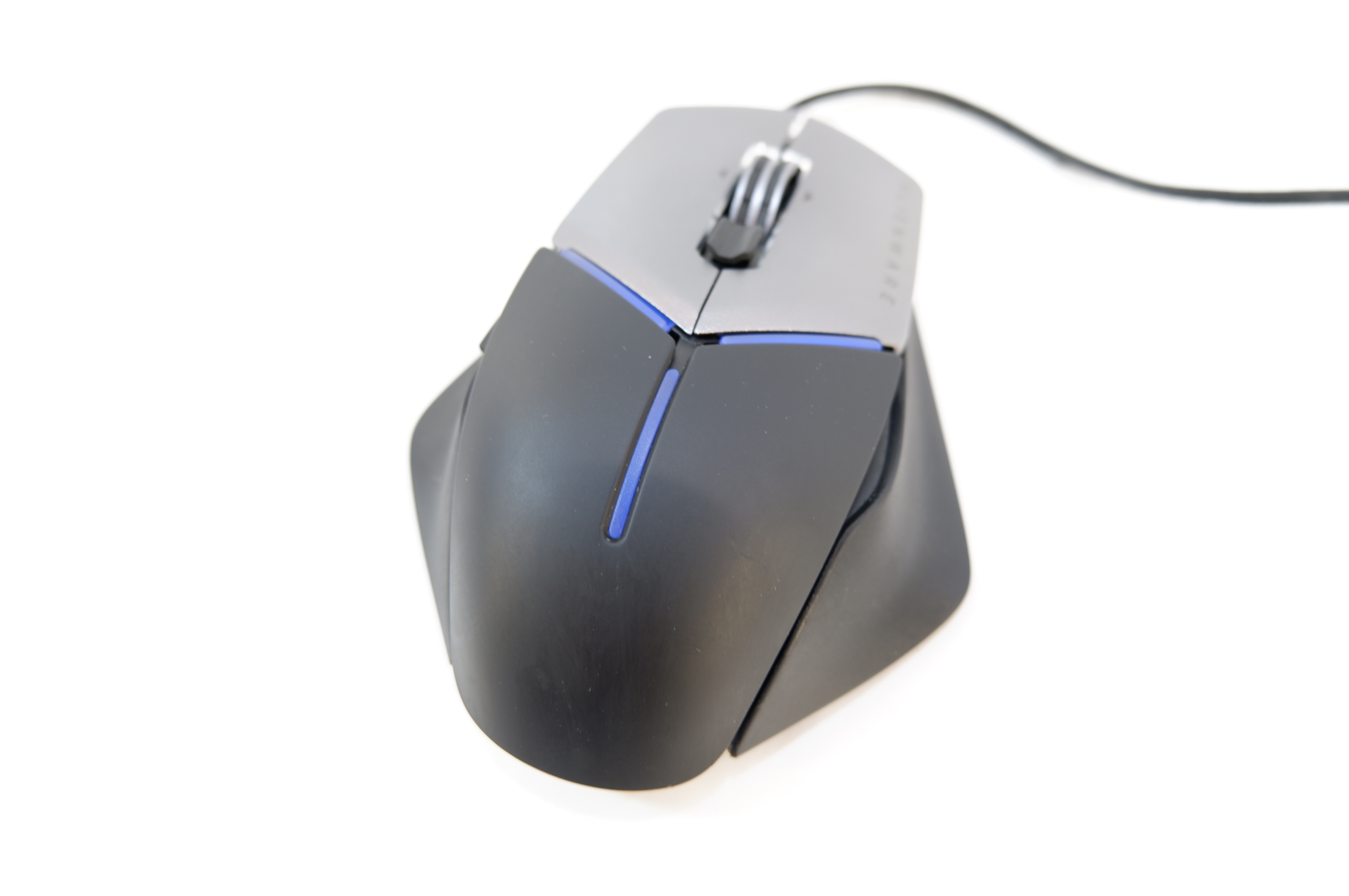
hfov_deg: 76.1
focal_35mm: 23
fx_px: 861
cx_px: 674
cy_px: 448
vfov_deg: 55.0
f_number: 3.5
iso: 200
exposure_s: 1/34
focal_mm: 15
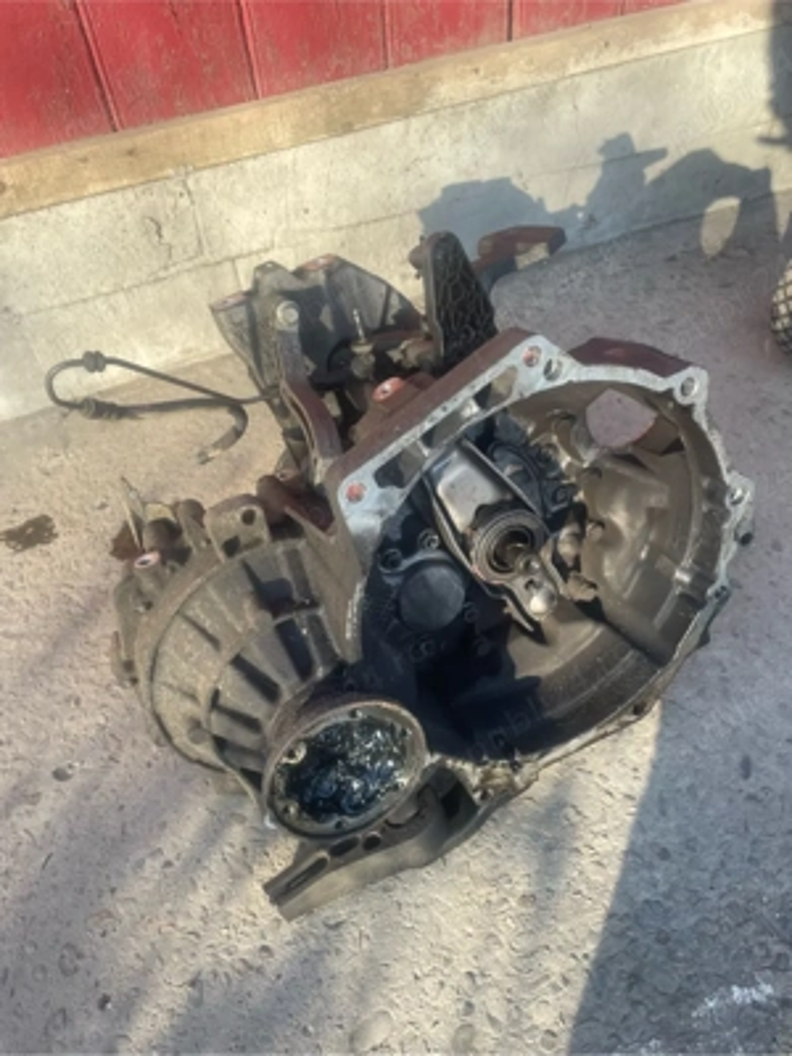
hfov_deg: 53.1
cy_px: 528
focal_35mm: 26
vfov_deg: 67.3
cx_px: 396
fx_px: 793
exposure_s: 1/230
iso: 32
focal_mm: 4.2
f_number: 1.6
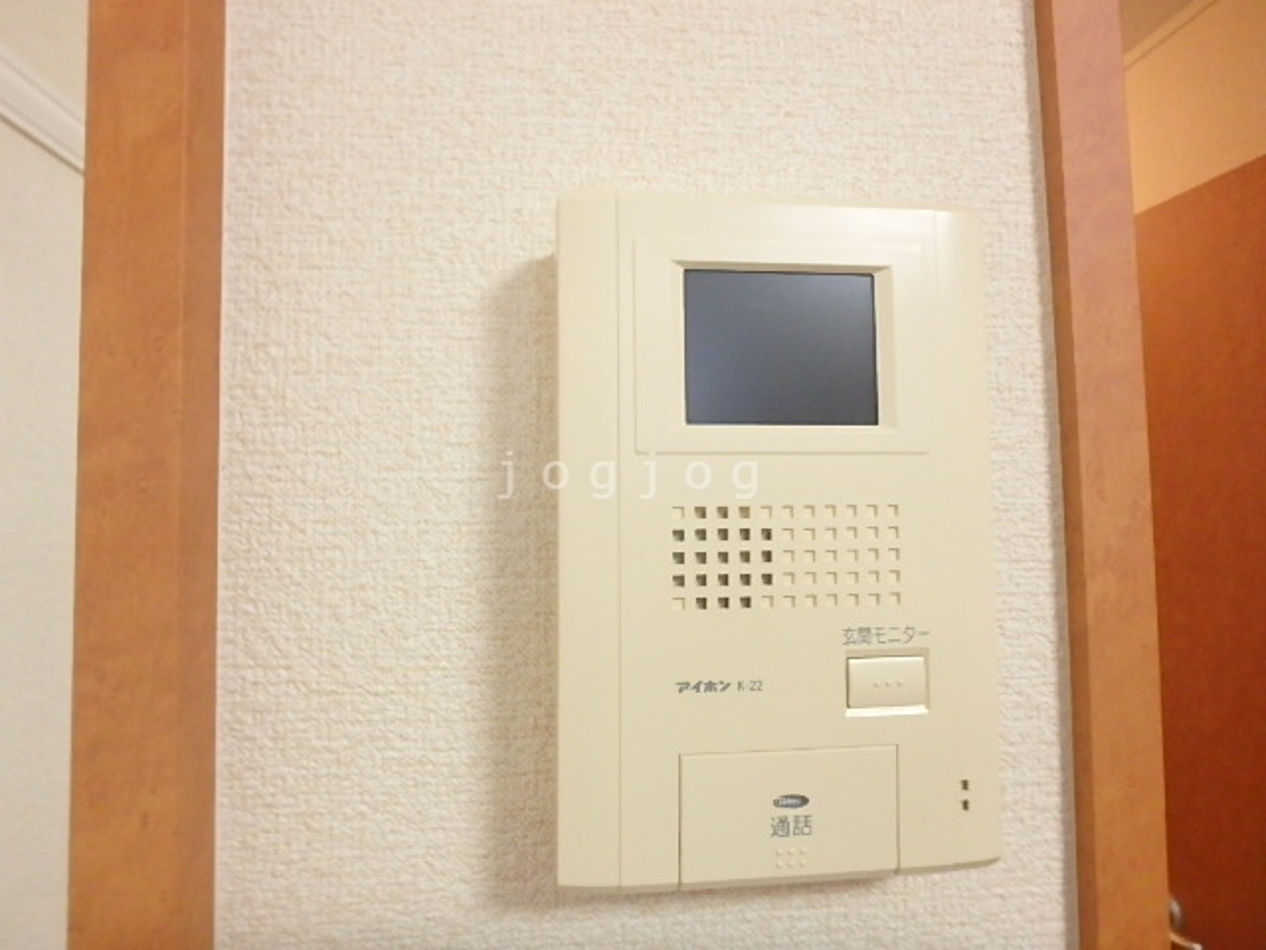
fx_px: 768
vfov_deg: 63.4
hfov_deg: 79.0
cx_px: 633
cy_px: 475
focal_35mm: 21
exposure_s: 1/30
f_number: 3.5
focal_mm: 3.7
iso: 500
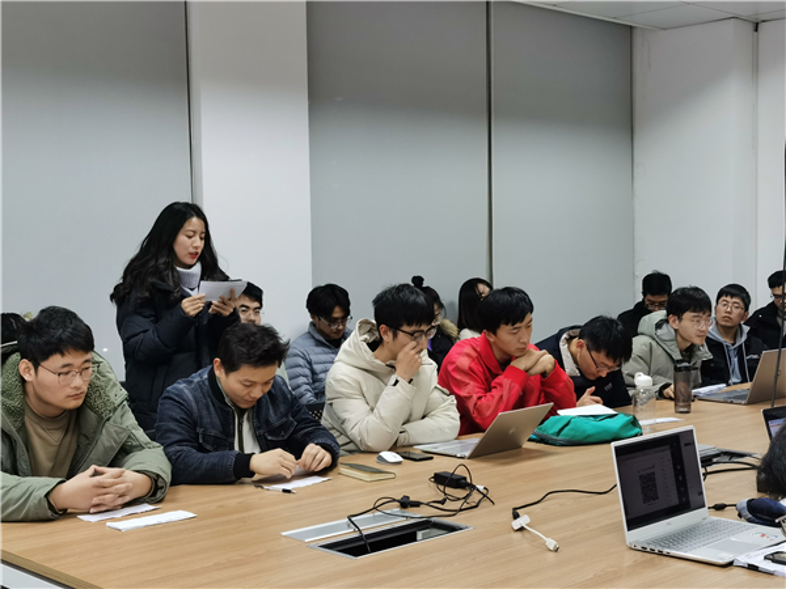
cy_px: 294
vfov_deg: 28.0
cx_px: 393
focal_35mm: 52
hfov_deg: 36.8
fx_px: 1181
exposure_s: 1/50
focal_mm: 5.56
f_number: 1.6
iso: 200
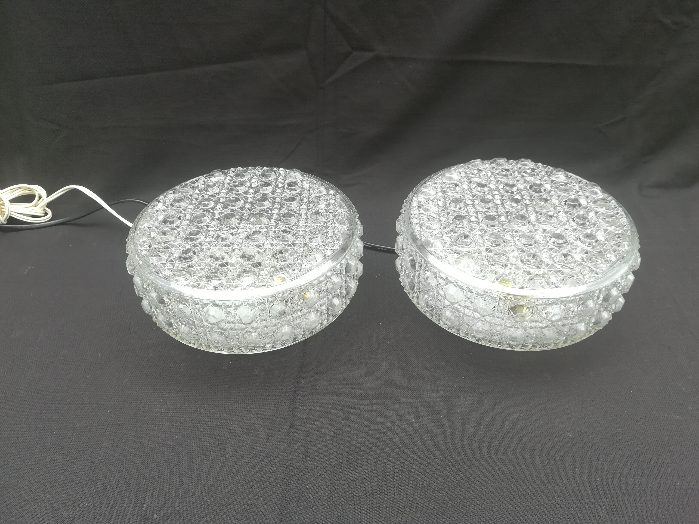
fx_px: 525
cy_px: 262
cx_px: 350
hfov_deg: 67.3
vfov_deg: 53.1
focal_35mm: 26
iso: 50
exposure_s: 1/102
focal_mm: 3.83
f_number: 2.2
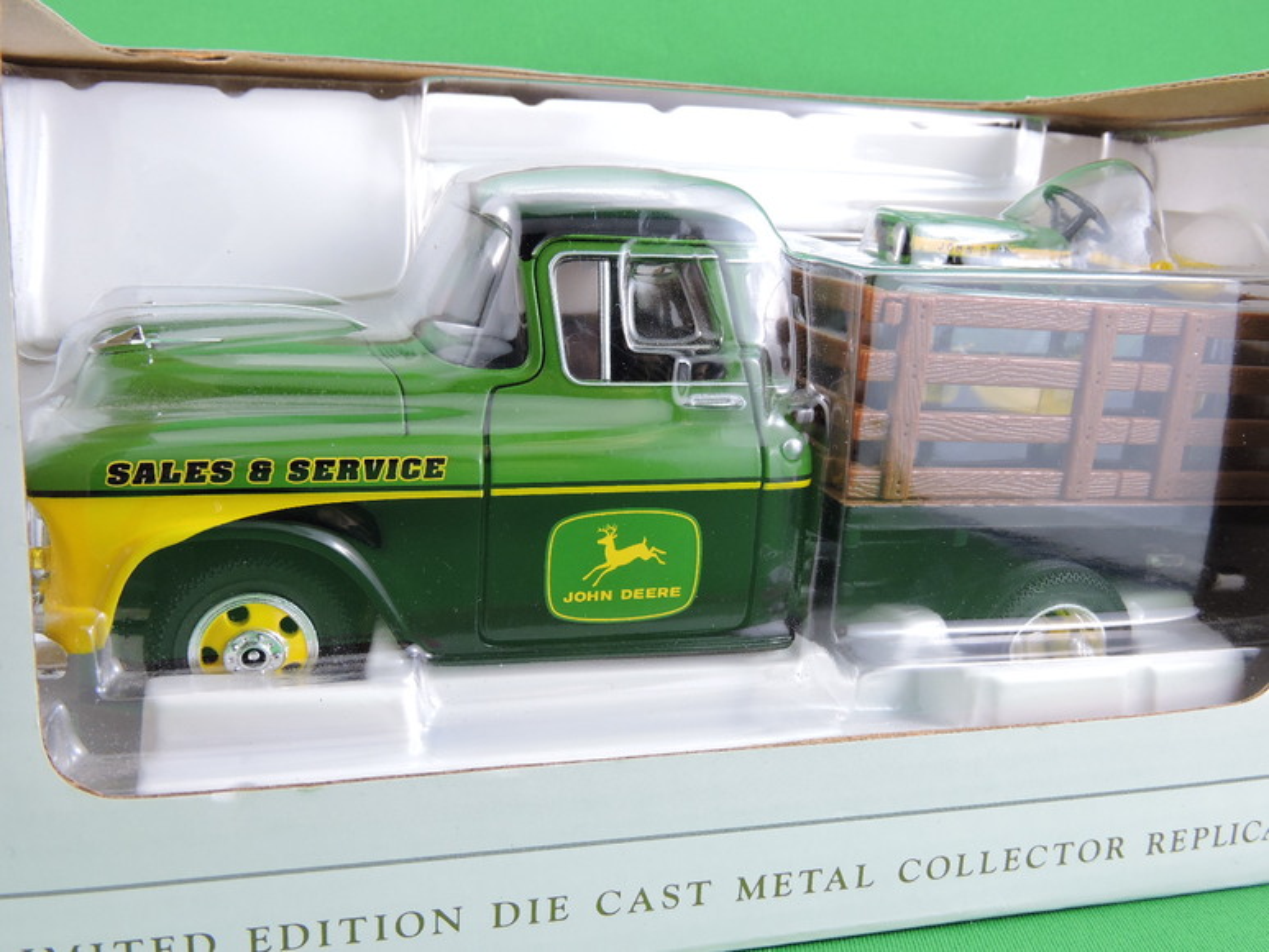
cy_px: 476
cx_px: 634
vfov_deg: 40.7
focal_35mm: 35
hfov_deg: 52.6
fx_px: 1283
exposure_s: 1/30
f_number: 3.8
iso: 180
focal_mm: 6.3
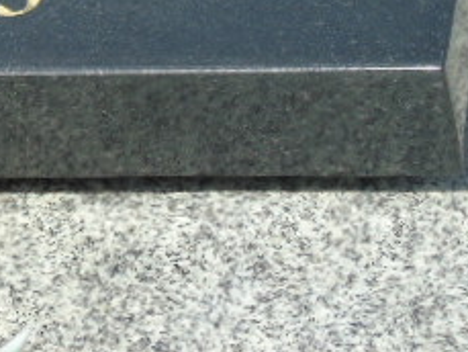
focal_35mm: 397
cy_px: -104
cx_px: -176
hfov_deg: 5.0
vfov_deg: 3.7
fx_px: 5370
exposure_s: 1/400
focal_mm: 25
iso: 80
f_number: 4.7
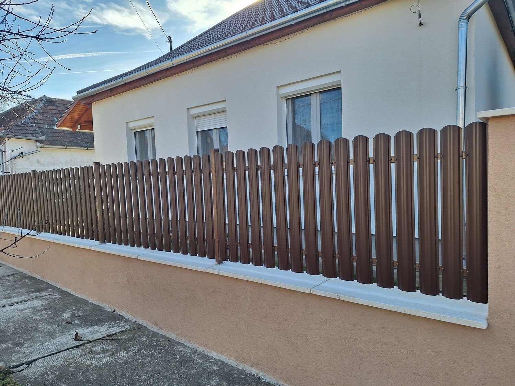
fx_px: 342
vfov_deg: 58.9
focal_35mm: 23
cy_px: 193
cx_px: 258
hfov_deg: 73.9
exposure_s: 1/859
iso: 40
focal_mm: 5.54
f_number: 1.8
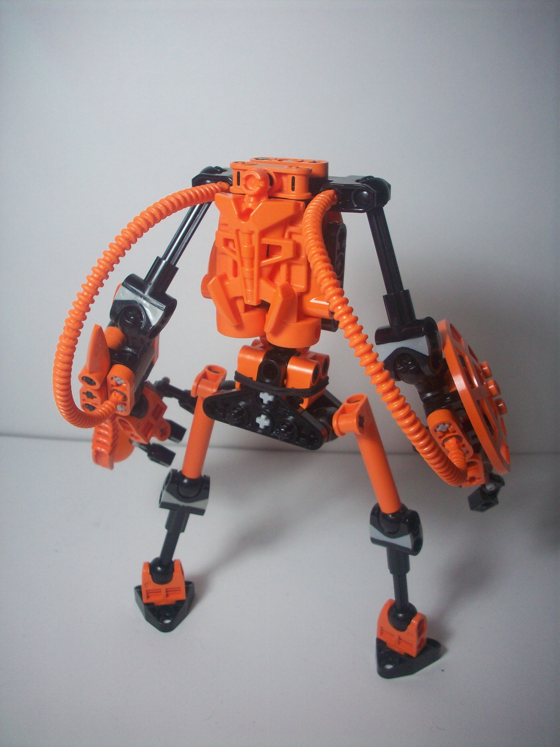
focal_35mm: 37
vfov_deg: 50.1
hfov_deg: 38.7
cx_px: 280
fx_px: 798
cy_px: 374
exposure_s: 1/72
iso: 80
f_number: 2.8
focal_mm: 6.2
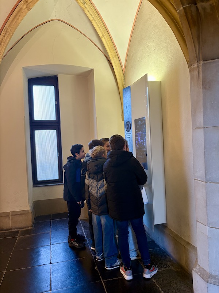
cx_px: 110
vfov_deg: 67.3
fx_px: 219
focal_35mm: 26
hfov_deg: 53.1
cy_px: 146
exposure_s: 1/60
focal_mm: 5.96
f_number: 1.6
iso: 200
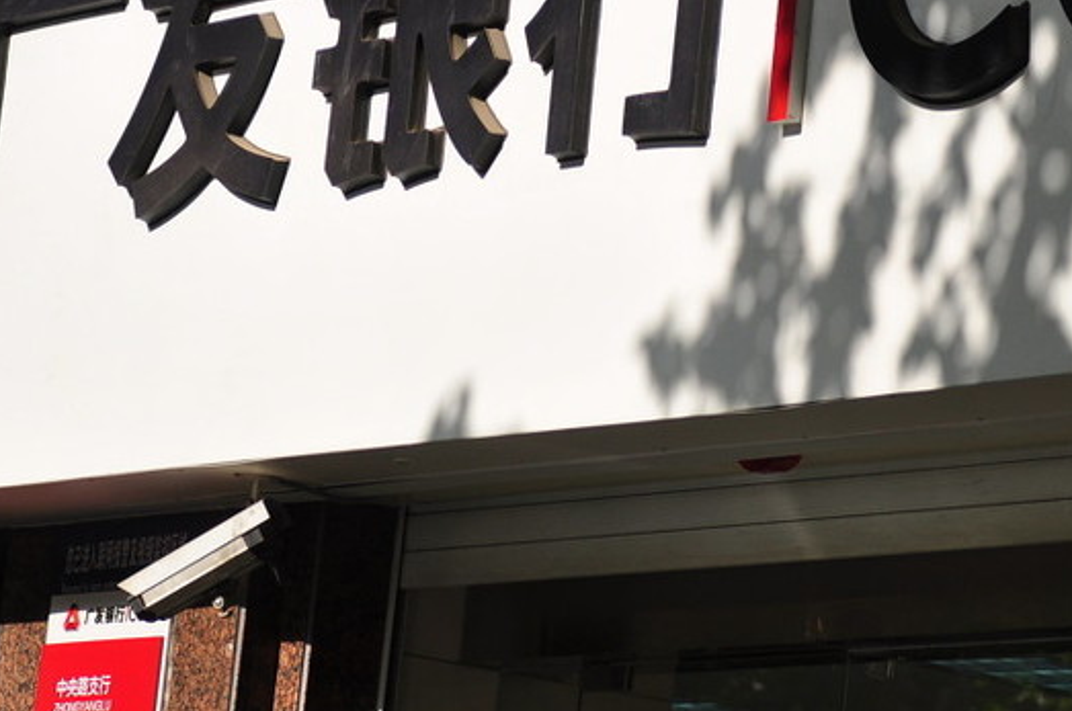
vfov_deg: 5.7
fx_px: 7165
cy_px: 138
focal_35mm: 241
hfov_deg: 8.6
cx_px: 586
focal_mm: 70
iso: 200
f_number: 2.8
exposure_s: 1/4000
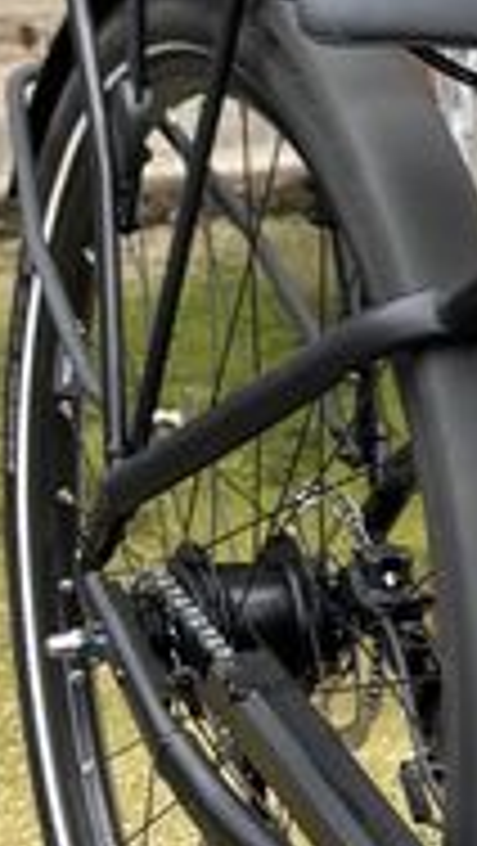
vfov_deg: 14.2
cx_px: 1246
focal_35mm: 151
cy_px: 441
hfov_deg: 7.4
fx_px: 3389
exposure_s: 1/210
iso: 40
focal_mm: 5.96
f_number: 1.6
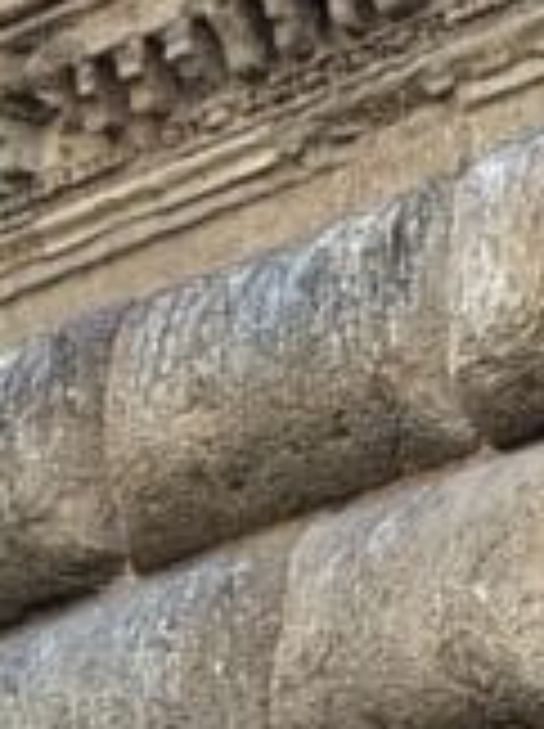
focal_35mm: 760
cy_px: -666
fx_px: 15967
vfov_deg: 2.6
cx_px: 634
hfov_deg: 2.0
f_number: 2.8
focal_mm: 15.66
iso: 50
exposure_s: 1/138
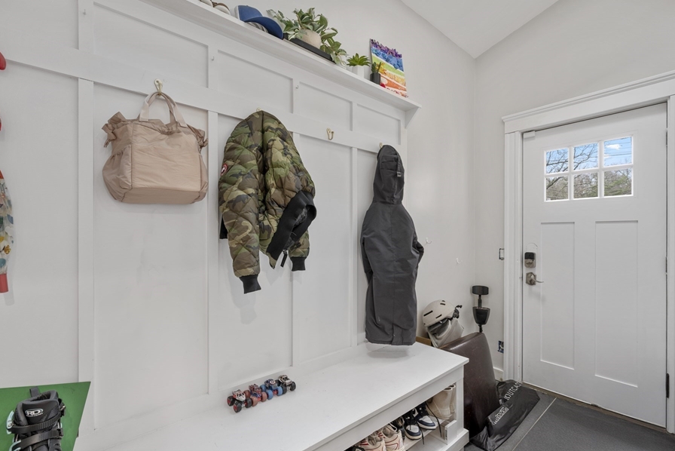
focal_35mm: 16
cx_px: 344
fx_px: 300
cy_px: 239
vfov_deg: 73.7
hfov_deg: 96.7
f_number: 7.1
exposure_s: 1/2
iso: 64
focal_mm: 14
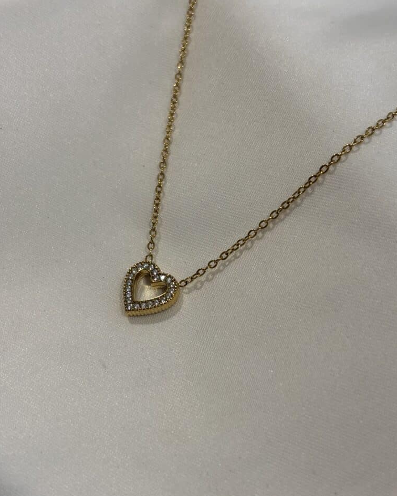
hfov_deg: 27.6
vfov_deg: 34.1
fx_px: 808
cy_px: 260
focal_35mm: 55
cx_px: 200
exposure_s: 1/510
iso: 32
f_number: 1.6
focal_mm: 5.96
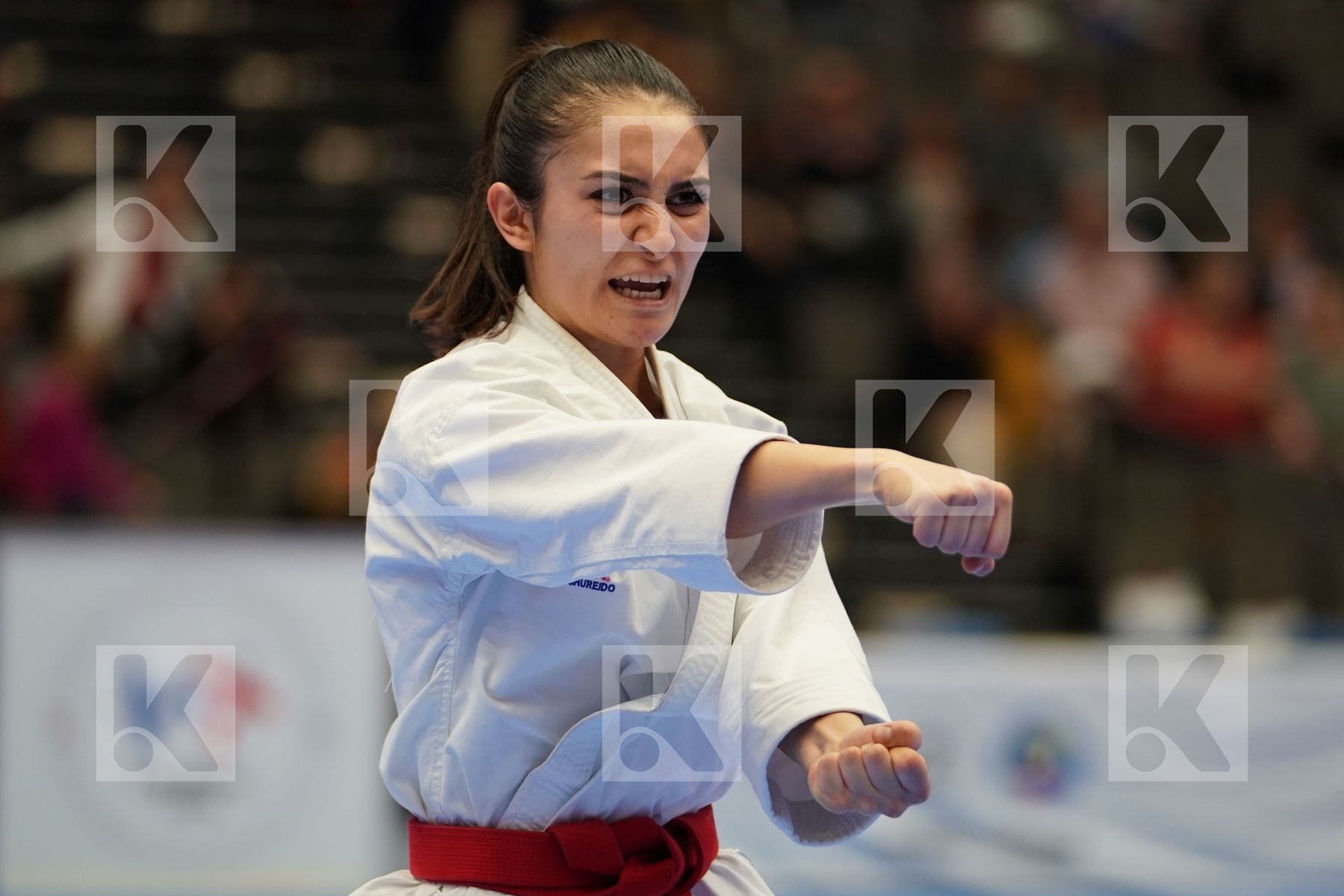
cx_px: 672
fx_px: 9333
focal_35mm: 250
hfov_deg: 8.2
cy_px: 448
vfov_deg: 5.5
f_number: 2.8
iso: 1000
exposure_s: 1/500
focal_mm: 167
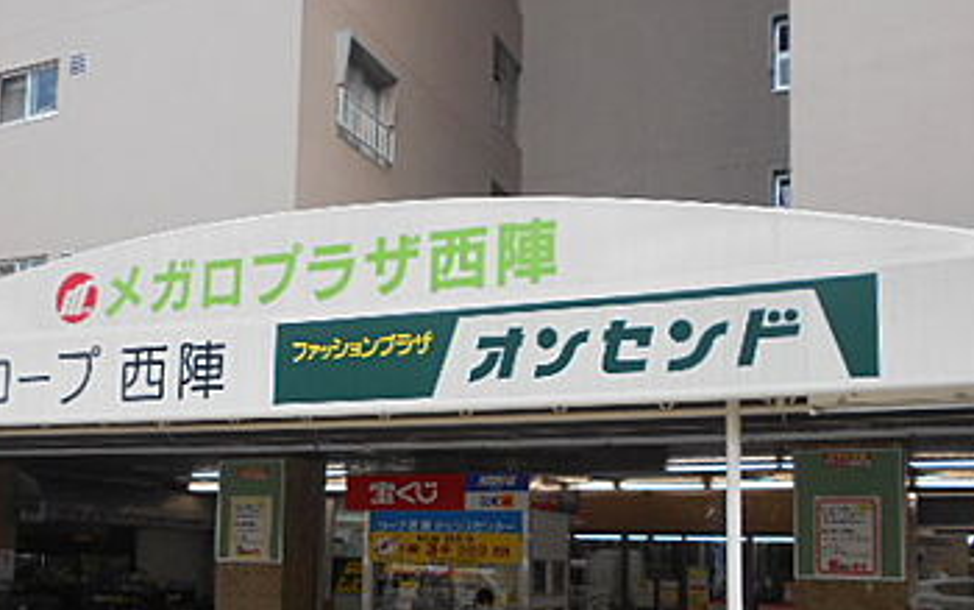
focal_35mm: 40
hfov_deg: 48.4
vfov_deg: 31.5
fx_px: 1062
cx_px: 320
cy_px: 455
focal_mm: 4.6
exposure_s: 1/250
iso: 80
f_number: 3.2
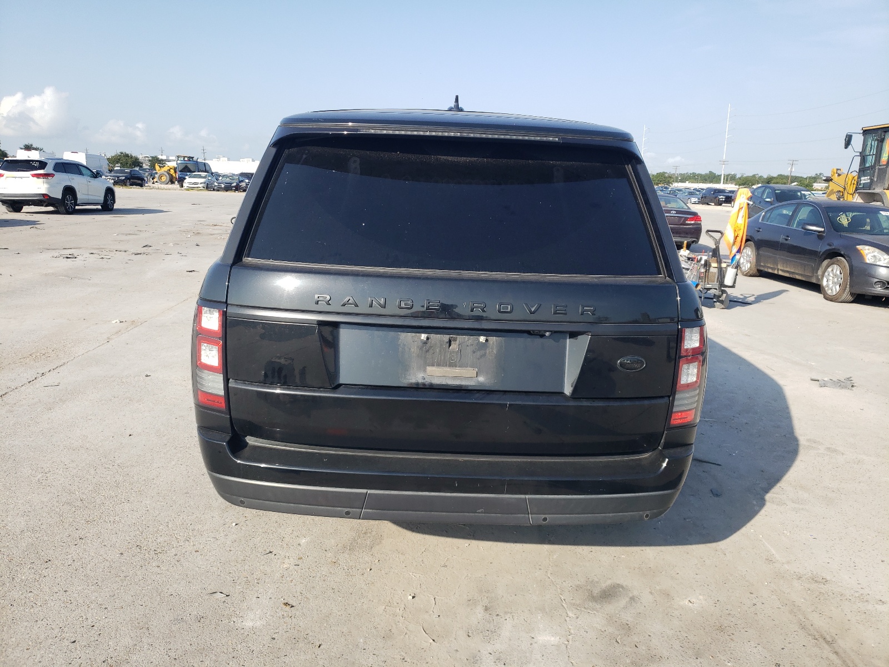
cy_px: 334
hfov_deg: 67.3
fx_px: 668
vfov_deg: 53.1
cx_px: 444
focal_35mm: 26
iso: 50
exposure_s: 1/1667
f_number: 1.5
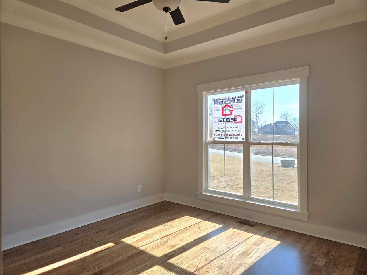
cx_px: 184
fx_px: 244
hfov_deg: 73.9
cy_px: 138
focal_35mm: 23
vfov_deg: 58.9
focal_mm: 5.4
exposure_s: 1/769
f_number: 1.8
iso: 25
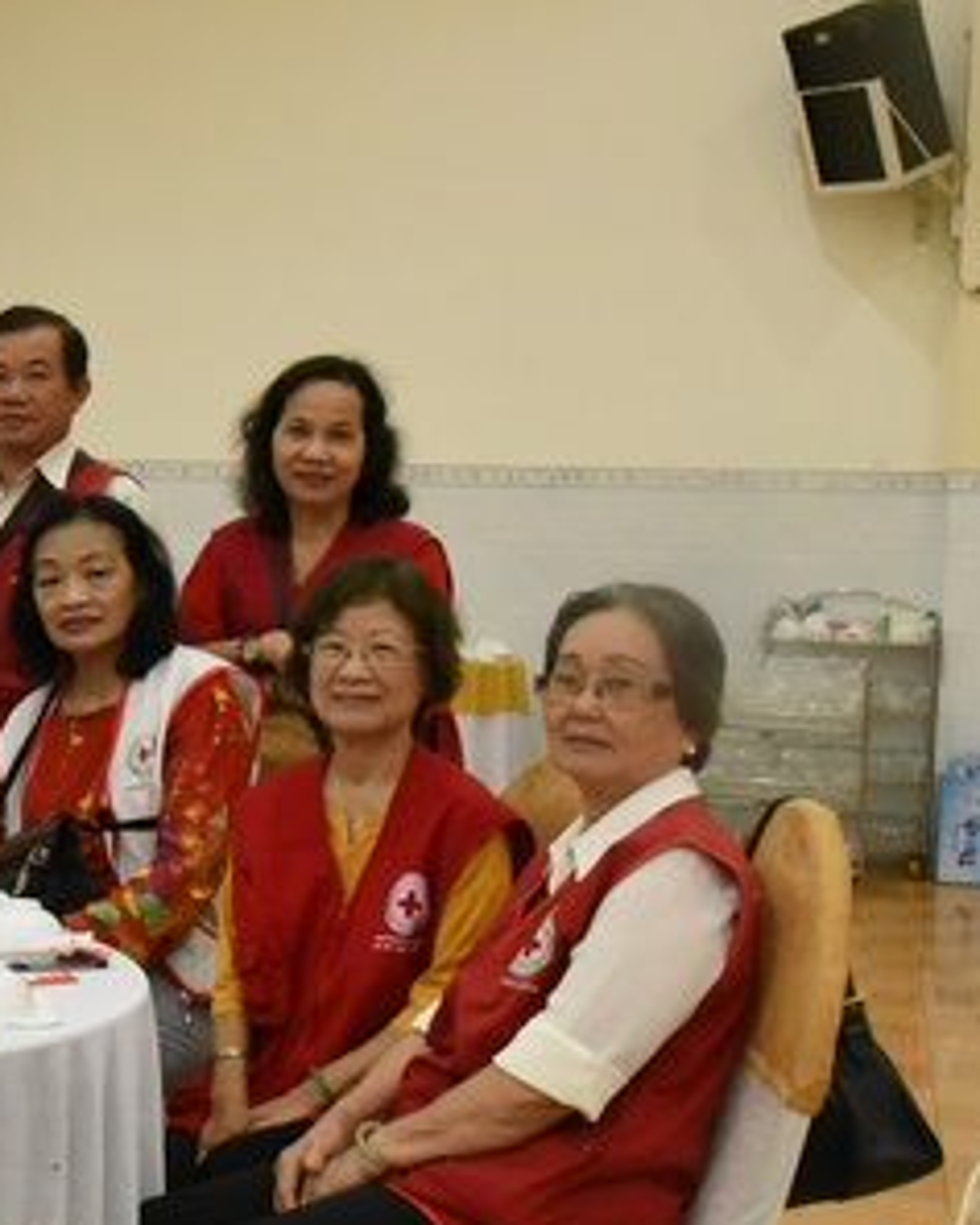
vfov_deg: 28.7
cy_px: 625
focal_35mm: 66
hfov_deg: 21.0
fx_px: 2392
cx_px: -294
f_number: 6.3
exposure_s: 1/100
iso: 11400
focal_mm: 32
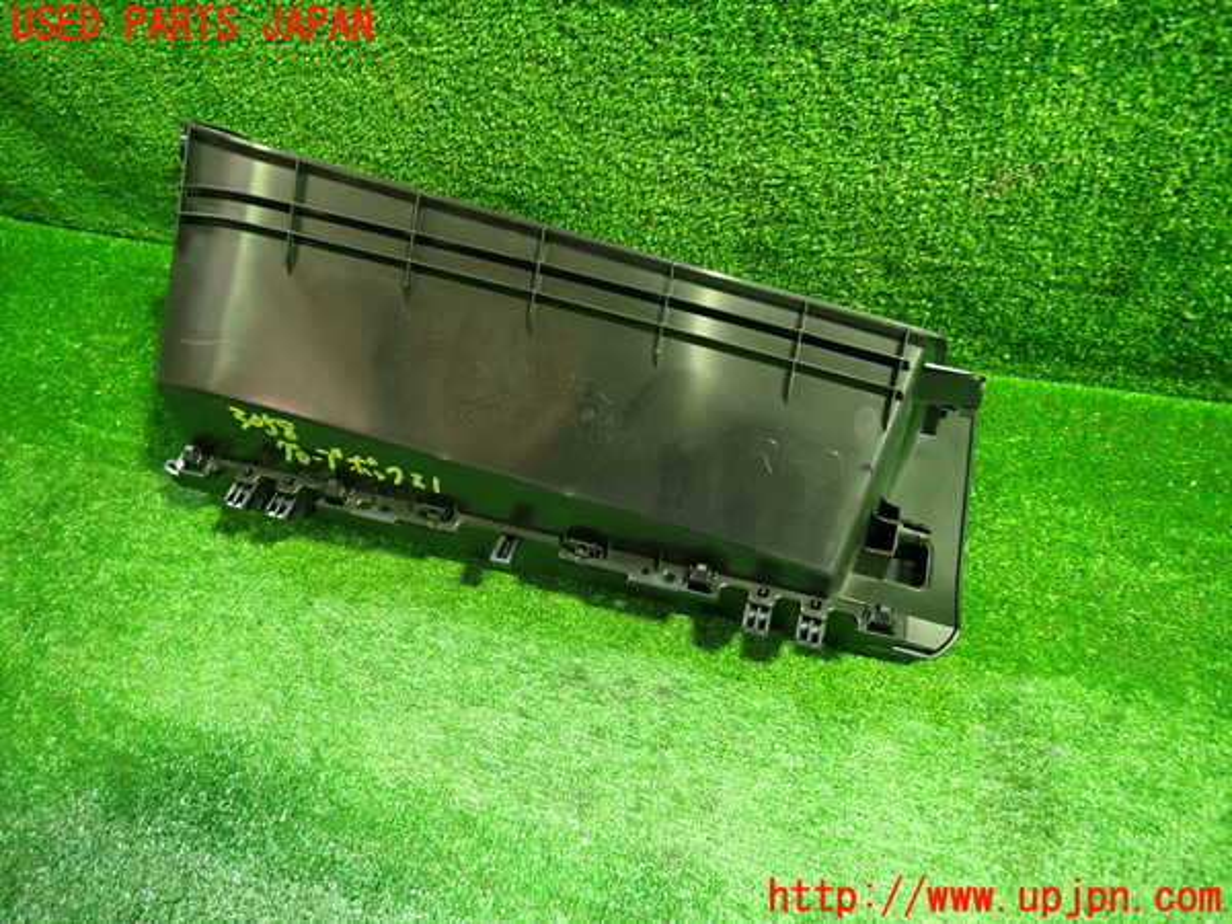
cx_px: 616
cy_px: 462
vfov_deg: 54.9
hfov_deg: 69.4
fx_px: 890
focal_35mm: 25
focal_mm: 4.5
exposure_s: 1/30
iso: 400
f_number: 2
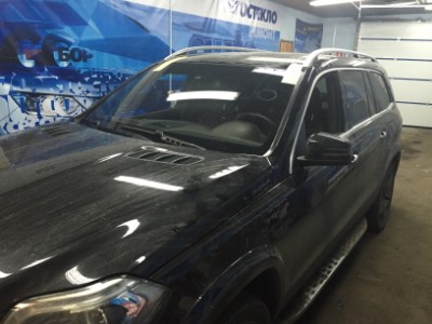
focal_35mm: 29
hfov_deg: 61.7
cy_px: 162
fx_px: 362
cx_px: 216
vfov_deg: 48.2
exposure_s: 1/33
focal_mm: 4.15
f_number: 2.2
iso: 250
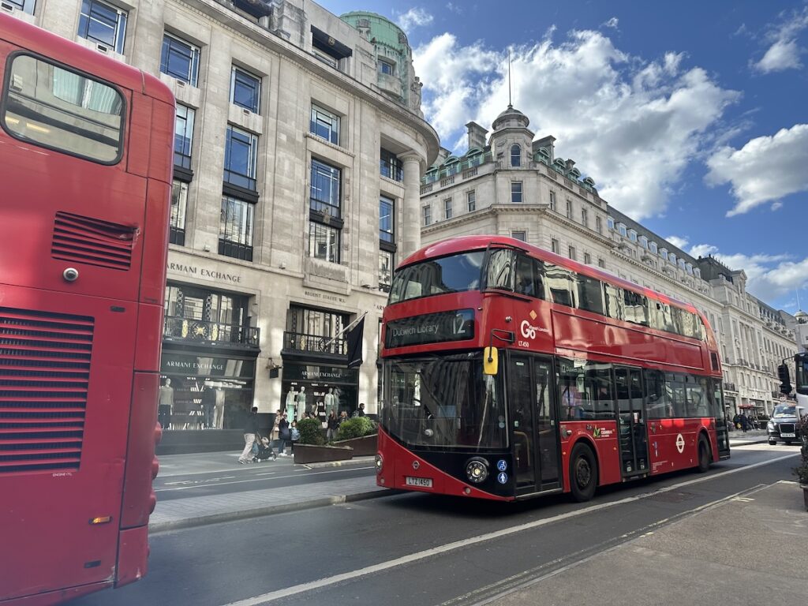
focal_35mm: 24
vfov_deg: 56.8
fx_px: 560
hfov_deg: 71.6
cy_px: 303
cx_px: 404
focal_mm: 6.86
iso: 80
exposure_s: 1/1517
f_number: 1.78
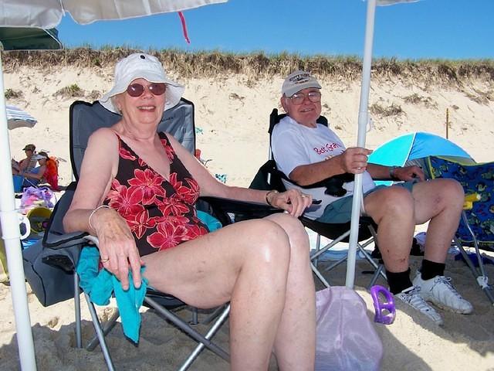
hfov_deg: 49.0
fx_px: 542
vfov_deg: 37.7
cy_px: 186
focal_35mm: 38
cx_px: 247
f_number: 4
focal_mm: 6.3
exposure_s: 1/500
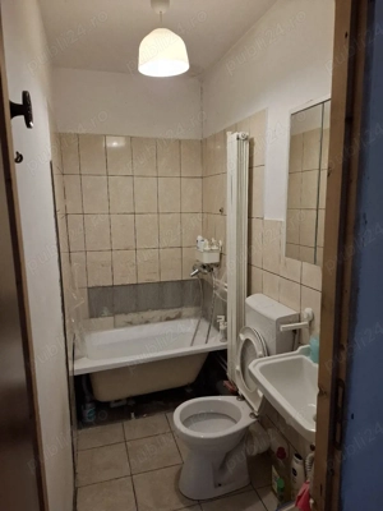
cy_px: 256
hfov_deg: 58.9
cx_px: 192
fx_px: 339
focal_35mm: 23
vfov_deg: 73.9
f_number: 1.8
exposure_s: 1/100
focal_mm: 5.54
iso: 125
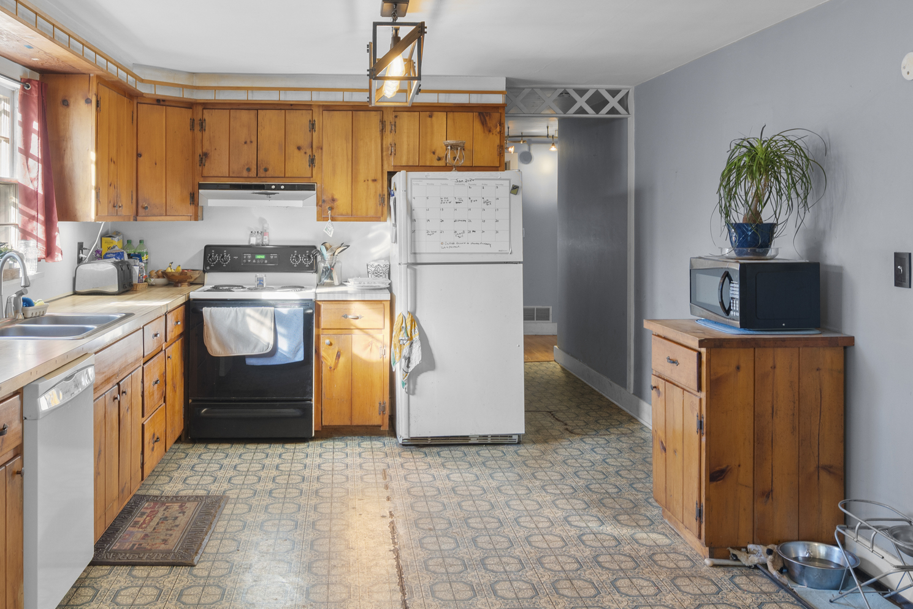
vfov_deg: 39.7
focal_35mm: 33
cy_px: 221
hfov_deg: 57.0
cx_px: 391
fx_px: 837
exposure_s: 2
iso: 200
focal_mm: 16
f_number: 9
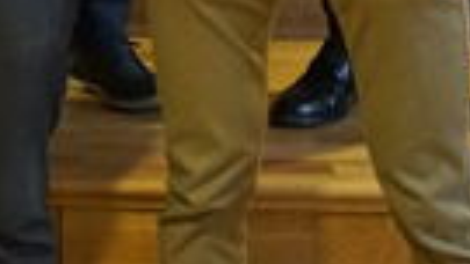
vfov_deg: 6.7
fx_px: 2119
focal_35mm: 170
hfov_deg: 11.6
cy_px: -436
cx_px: -413
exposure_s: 1/80
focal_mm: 22
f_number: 4
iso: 3200
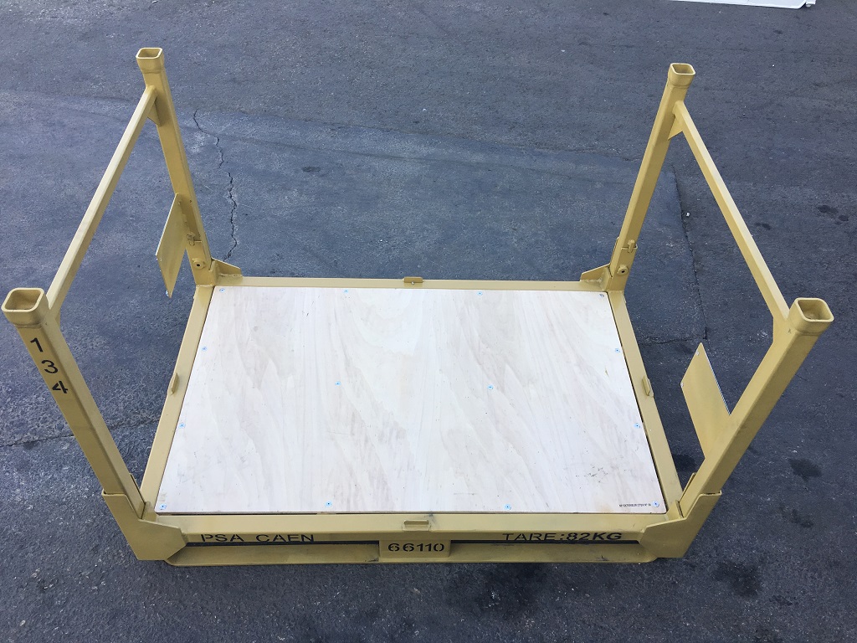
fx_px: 718
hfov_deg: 61.7
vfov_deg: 48.2
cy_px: 322
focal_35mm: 29
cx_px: 428
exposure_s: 1/239
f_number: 2.2
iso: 25
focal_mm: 4.15
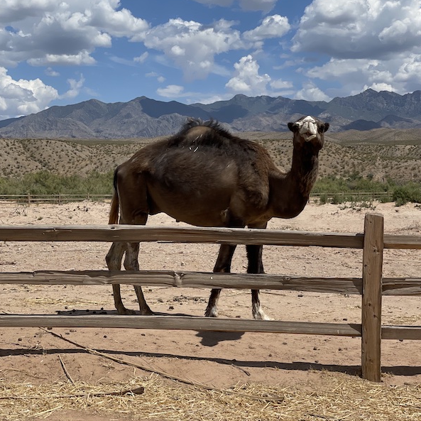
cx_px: 211
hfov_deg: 27.7
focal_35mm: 62
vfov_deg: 27.7
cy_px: 219
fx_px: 853
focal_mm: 6
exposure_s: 1/3984
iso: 32
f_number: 2
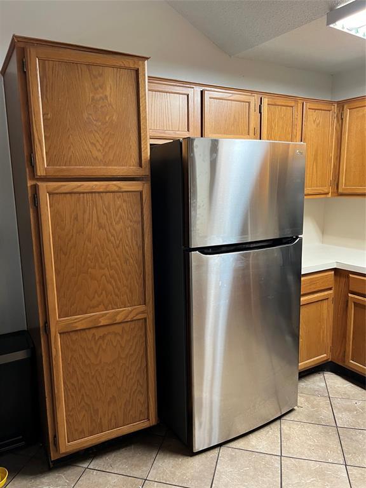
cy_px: 244
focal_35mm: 26
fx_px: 367
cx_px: 183
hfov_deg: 53.1
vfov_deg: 67.3
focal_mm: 5.1
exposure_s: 1/60
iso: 250
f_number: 1.6
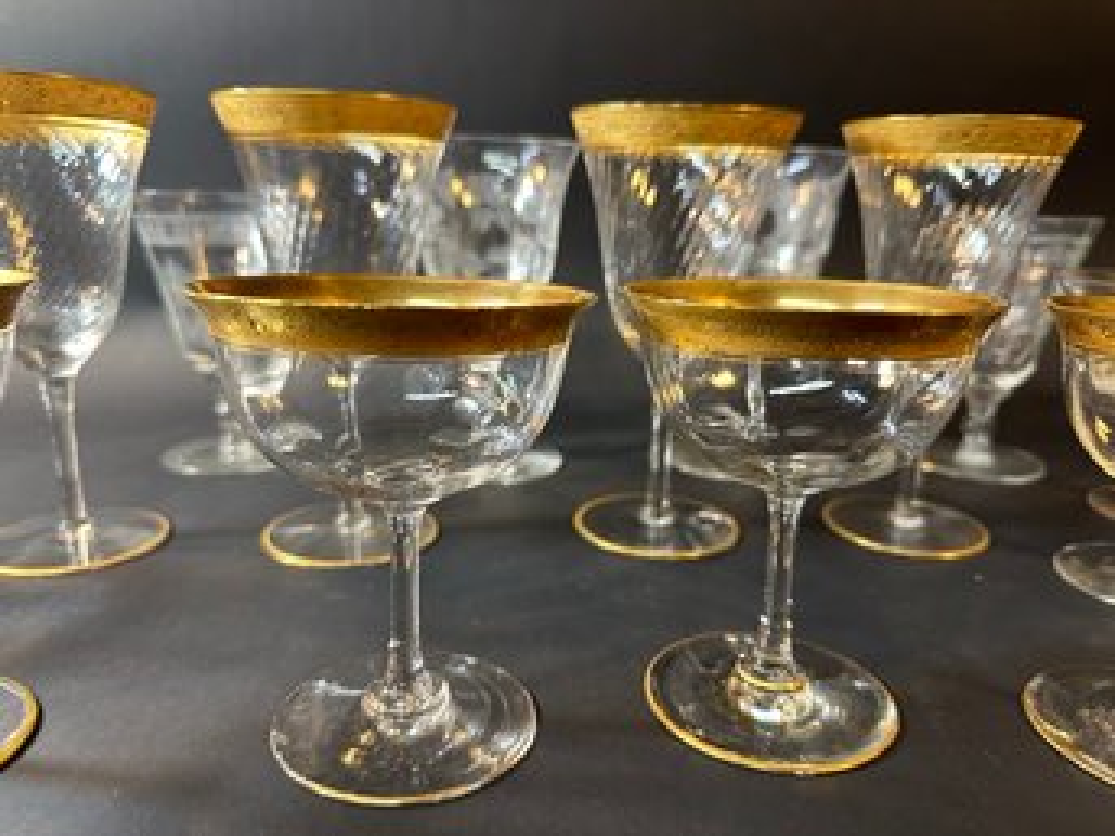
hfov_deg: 71.6
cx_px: 558
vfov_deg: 56.8
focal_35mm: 24
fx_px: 773
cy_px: 418
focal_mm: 6.86
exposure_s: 1/60
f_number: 1.78
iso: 250
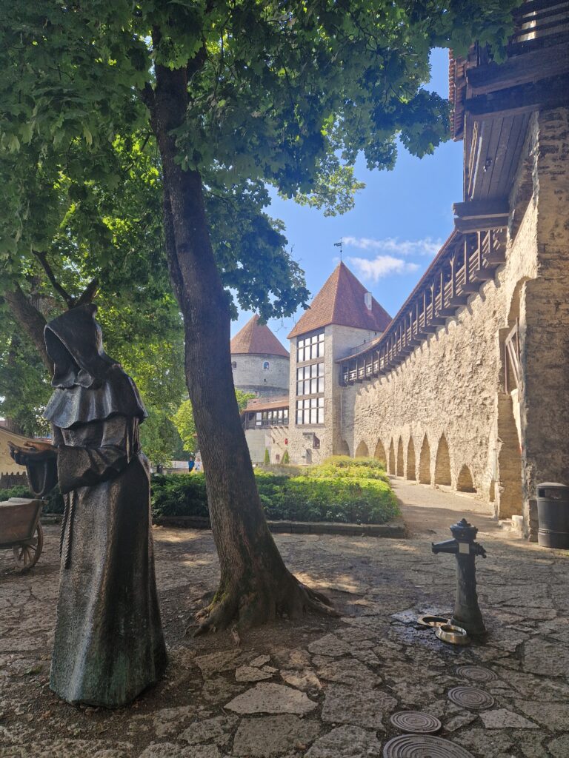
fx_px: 504
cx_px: 284
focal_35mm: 23
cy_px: 379
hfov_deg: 58.9
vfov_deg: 73.9
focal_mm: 5.4
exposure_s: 1/431
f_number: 1.8
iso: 50
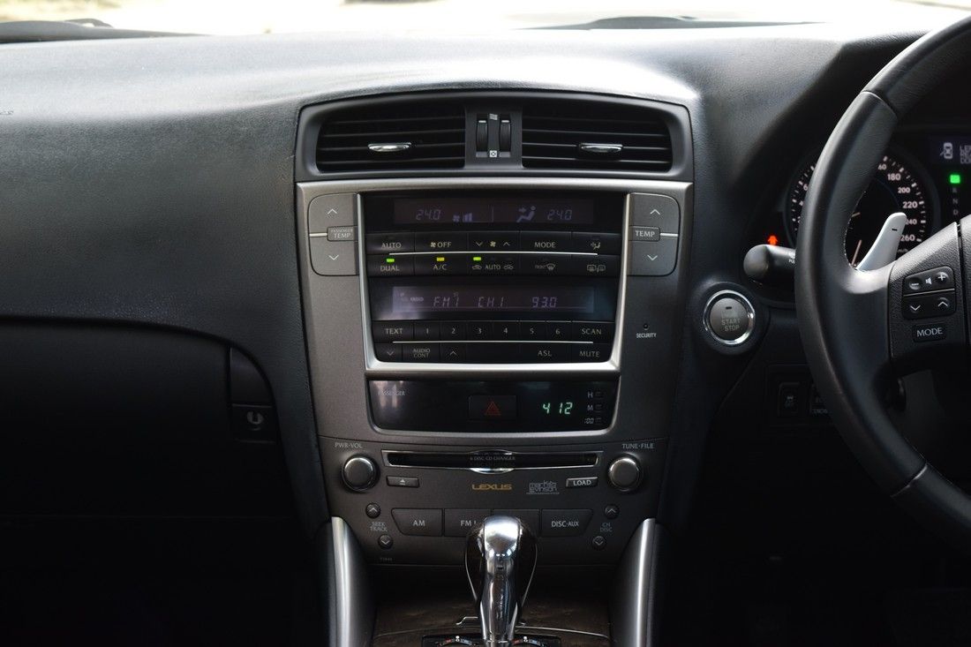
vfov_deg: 22.6
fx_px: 1618
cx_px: 486
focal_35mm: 60
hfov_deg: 33.4
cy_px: 324
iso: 500
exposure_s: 1/50
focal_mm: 40
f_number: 10
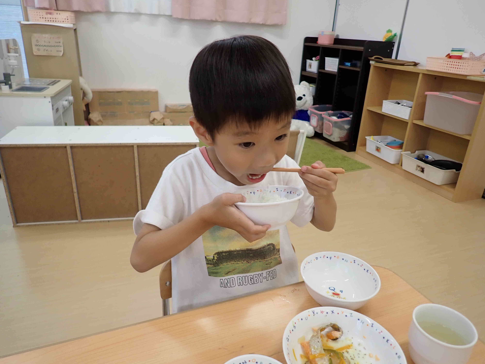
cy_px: 182
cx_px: 242
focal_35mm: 25
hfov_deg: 69.4
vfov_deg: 54.9
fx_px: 350
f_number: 2
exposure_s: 1/125
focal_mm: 4.5
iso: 160
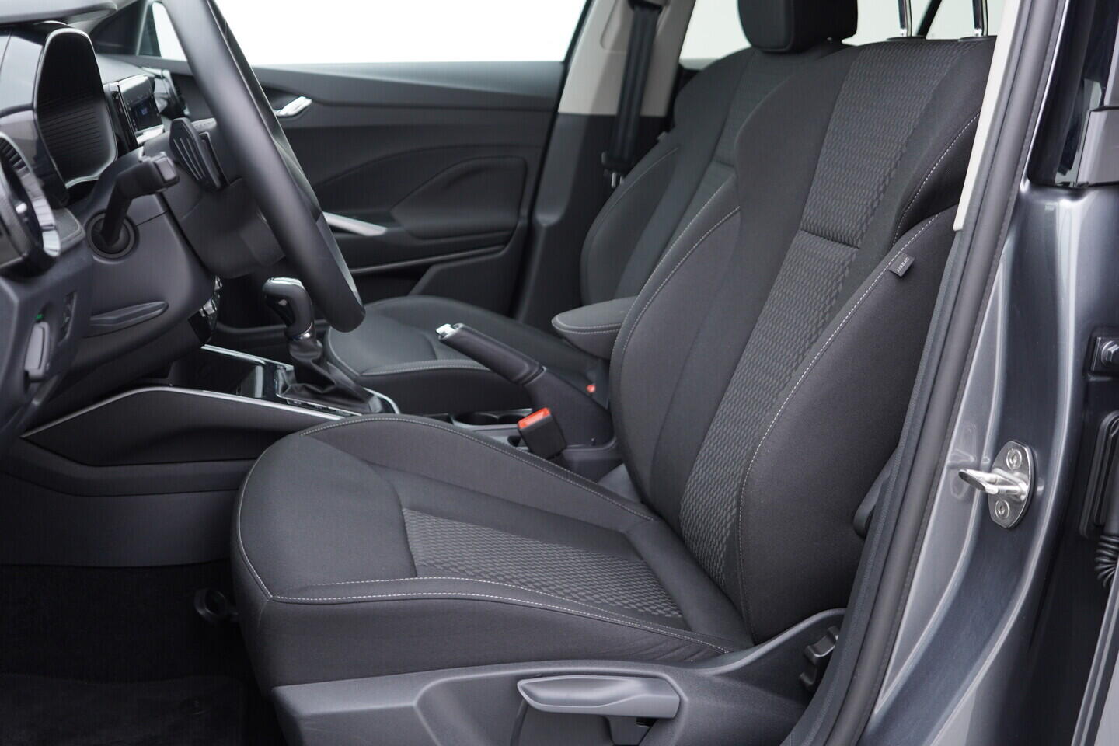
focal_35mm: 36
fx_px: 1119
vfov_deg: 36.9
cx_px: 560
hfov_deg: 53.1
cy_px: 373
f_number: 2.8
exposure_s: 1/40
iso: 200
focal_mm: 24
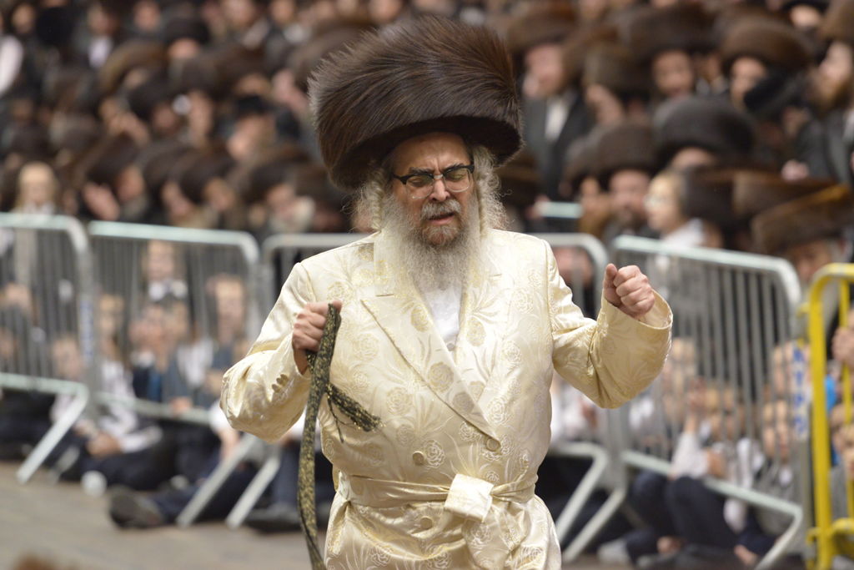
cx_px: 427
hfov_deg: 11.7
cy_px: 285
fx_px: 4152
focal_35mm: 175
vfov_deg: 7.8
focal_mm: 175
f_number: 3.5
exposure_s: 1/160
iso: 3200
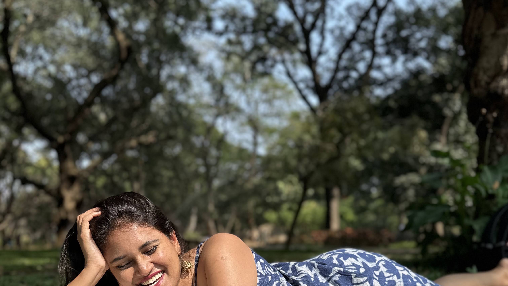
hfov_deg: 56.6
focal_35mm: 35
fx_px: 471
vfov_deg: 32.3
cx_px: 254
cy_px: 250
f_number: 1.78
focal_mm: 6.86
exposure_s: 1/2732
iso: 80
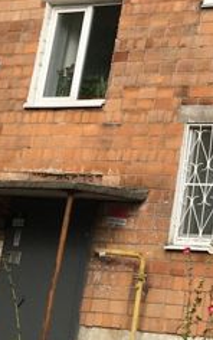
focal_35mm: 111
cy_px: -116
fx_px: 1028
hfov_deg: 11.2
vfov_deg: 17.5
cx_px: 355
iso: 25
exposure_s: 1/999
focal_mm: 4.15
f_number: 2.2
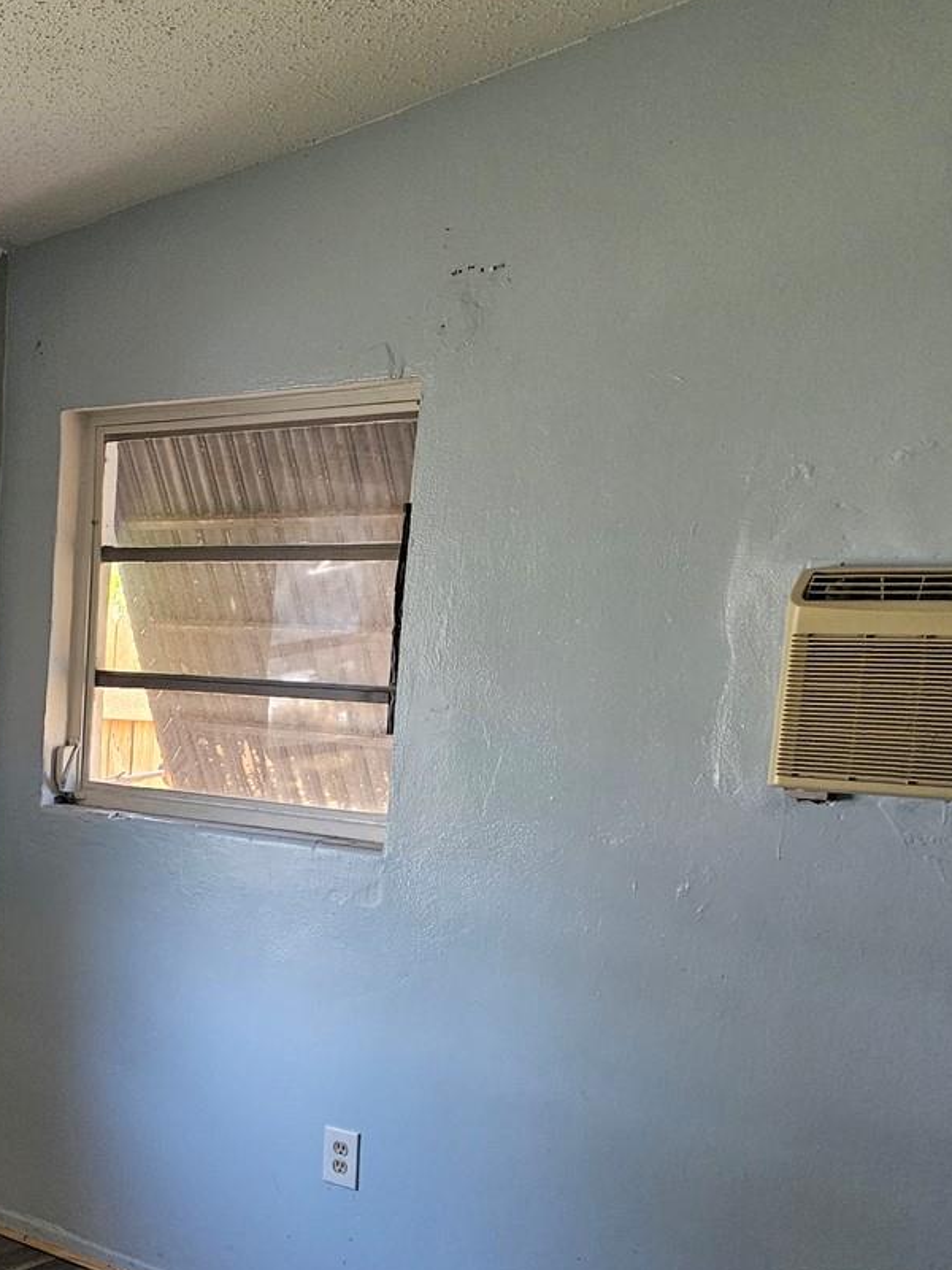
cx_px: -173
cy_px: 860
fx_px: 1687
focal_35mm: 46
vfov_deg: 40.7
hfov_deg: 27.8
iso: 400
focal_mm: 5.4
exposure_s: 1/120
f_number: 1.8
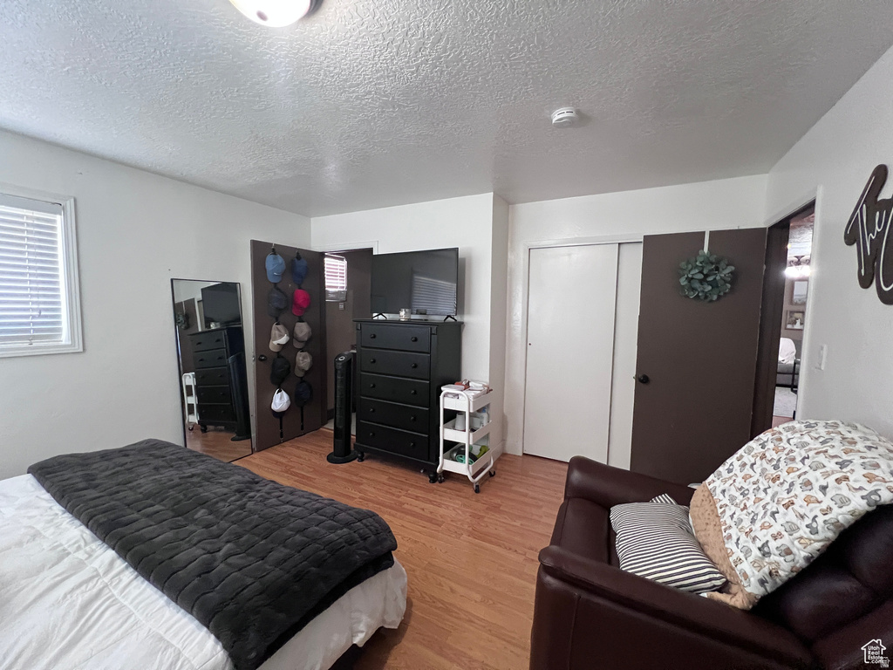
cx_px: 446
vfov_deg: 89.9
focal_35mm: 13
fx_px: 335
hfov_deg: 106.2
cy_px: 335
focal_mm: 1.57
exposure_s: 1/60
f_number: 1.8
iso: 500
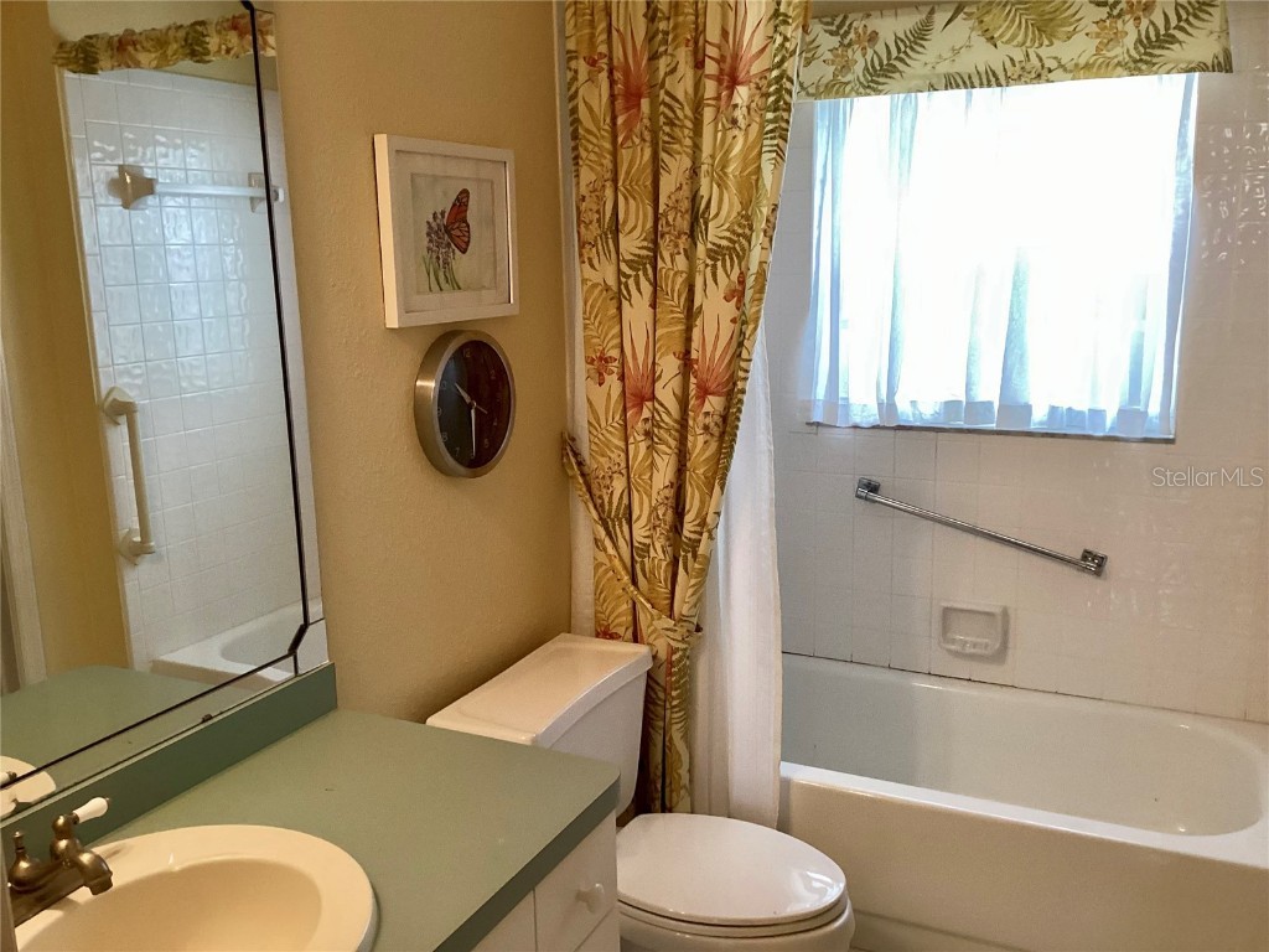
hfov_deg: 58.4
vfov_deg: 45.4
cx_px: 634
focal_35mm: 31
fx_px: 1136
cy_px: 476
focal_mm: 3.3
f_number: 2.4
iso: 125
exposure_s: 1/60
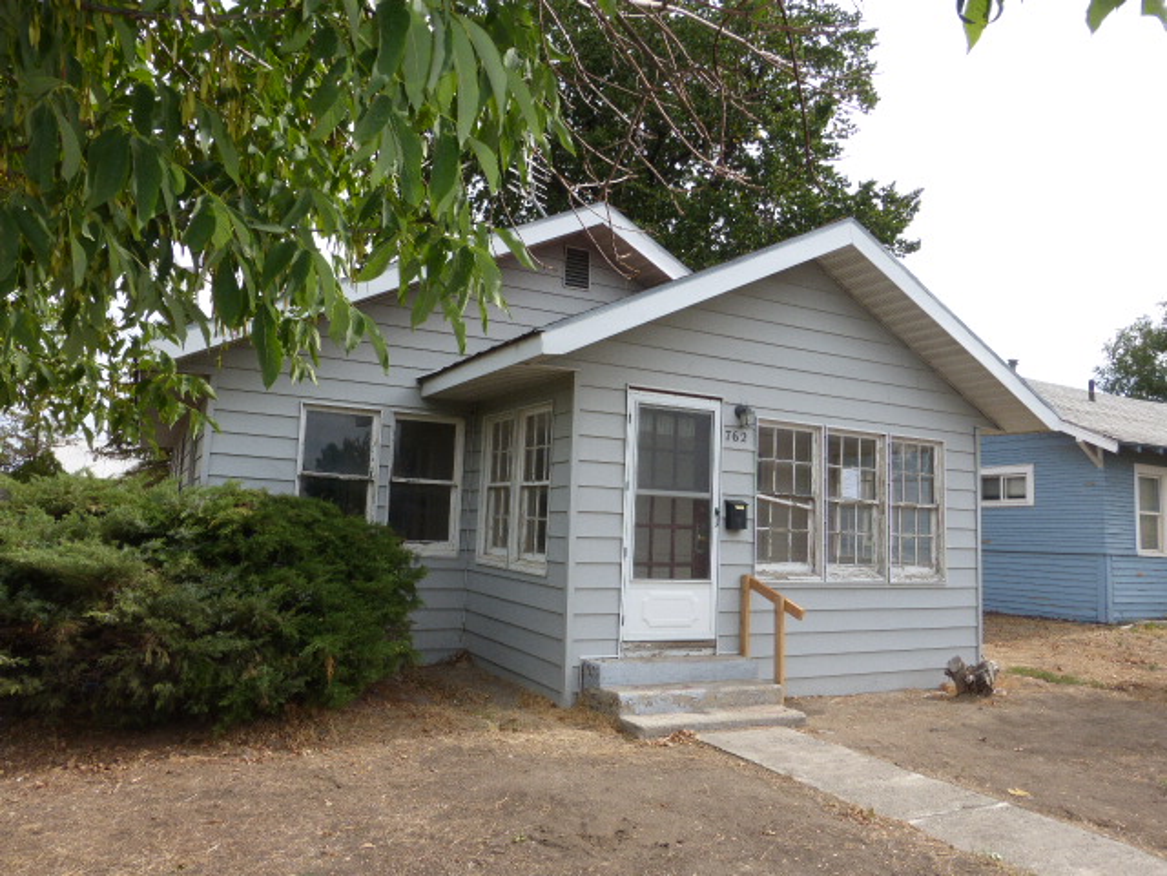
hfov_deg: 71.6
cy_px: 438
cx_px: 584
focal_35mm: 24
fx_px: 809
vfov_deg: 56.8
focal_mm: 4.3
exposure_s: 1/400
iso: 100
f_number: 4
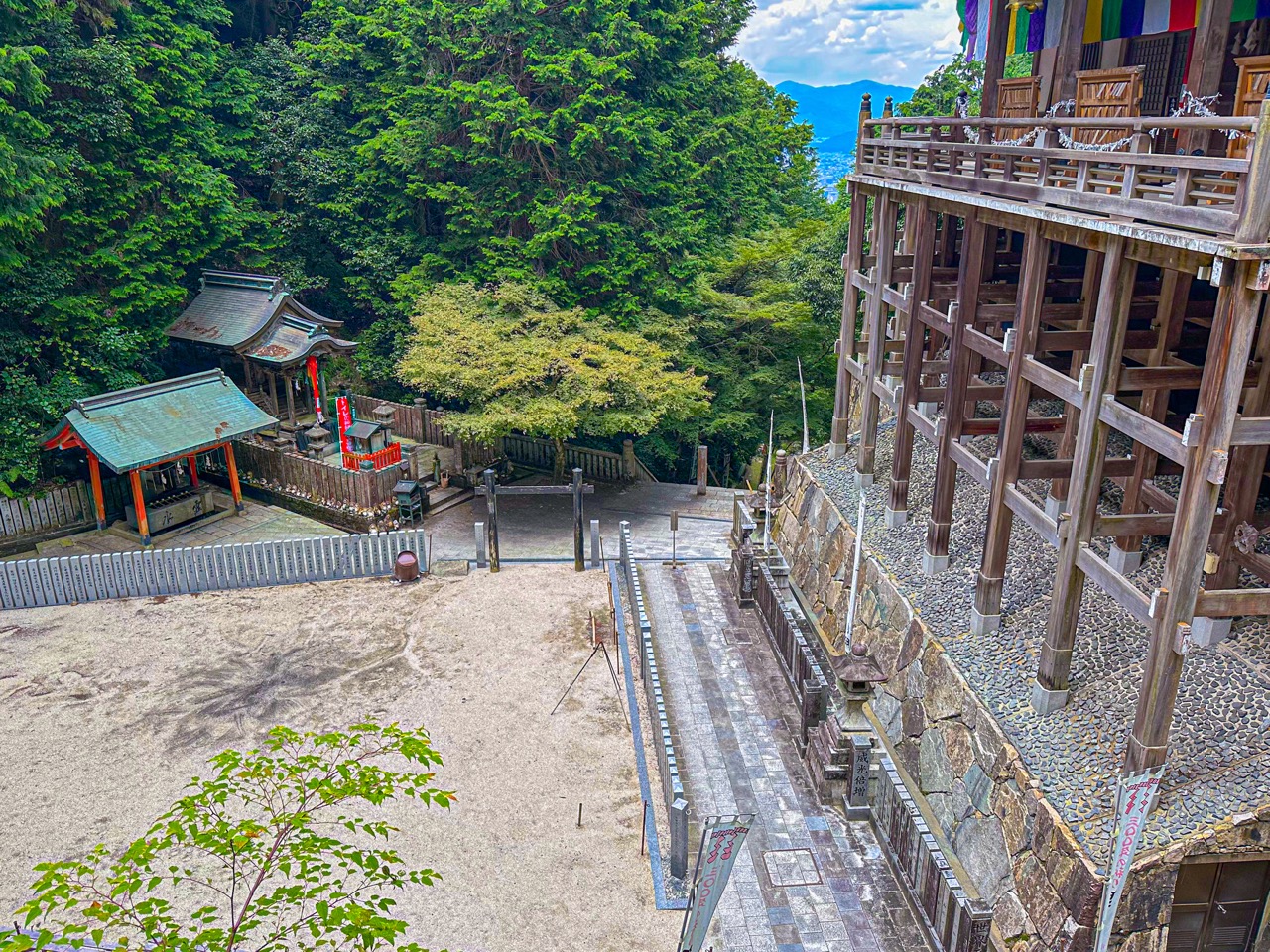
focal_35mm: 24
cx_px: 635
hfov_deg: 71.6
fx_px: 881
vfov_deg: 56.8
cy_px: 476
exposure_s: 1/640
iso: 80
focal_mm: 6.86
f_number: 1.8
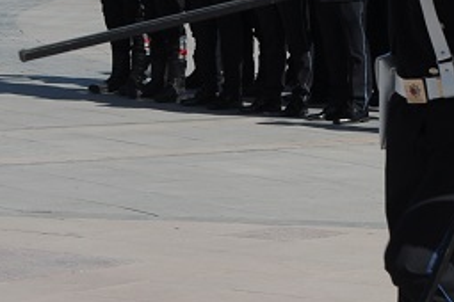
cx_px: 855
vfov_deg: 5.8
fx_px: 2963
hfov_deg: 8.4
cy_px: 135
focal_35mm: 235
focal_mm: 40
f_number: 10
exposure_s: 1/400
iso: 200
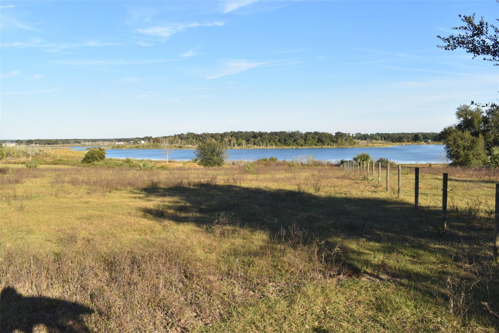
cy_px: 166
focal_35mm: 32
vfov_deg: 41.7
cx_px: 250
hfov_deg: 59.5
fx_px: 437
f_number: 9
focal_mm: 21
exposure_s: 1/200
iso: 100
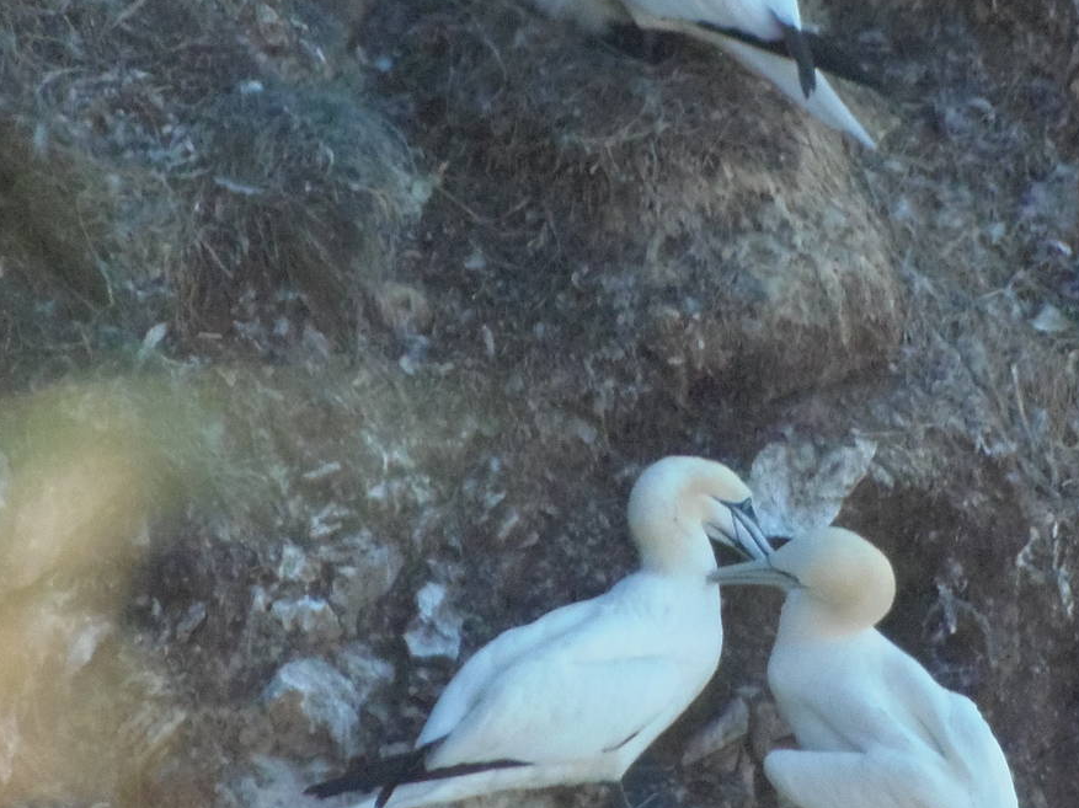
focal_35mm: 1243
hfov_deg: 1.6
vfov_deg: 1.2
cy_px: 595
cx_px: 860
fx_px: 38729
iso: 500
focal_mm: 126.2
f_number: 5.3
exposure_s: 1/800
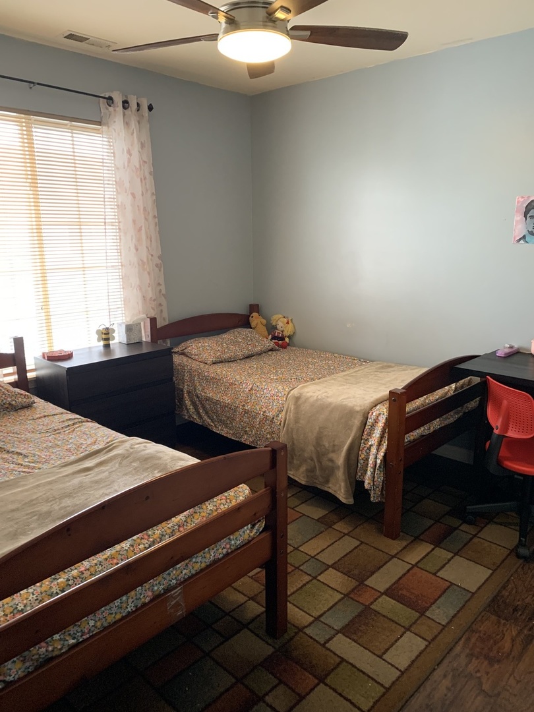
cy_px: 356
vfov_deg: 67.3
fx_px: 535
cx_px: 267
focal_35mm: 26
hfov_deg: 53.1
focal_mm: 4.25
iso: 250
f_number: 1.8
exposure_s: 1/40
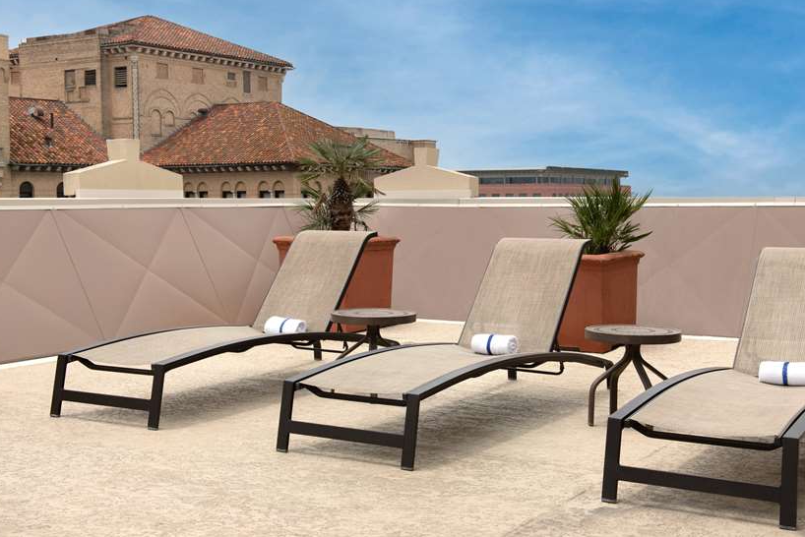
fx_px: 1118
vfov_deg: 27.0
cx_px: 490
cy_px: 247
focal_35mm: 50
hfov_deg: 39.4
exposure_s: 1/125
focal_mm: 40
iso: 50
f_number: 11
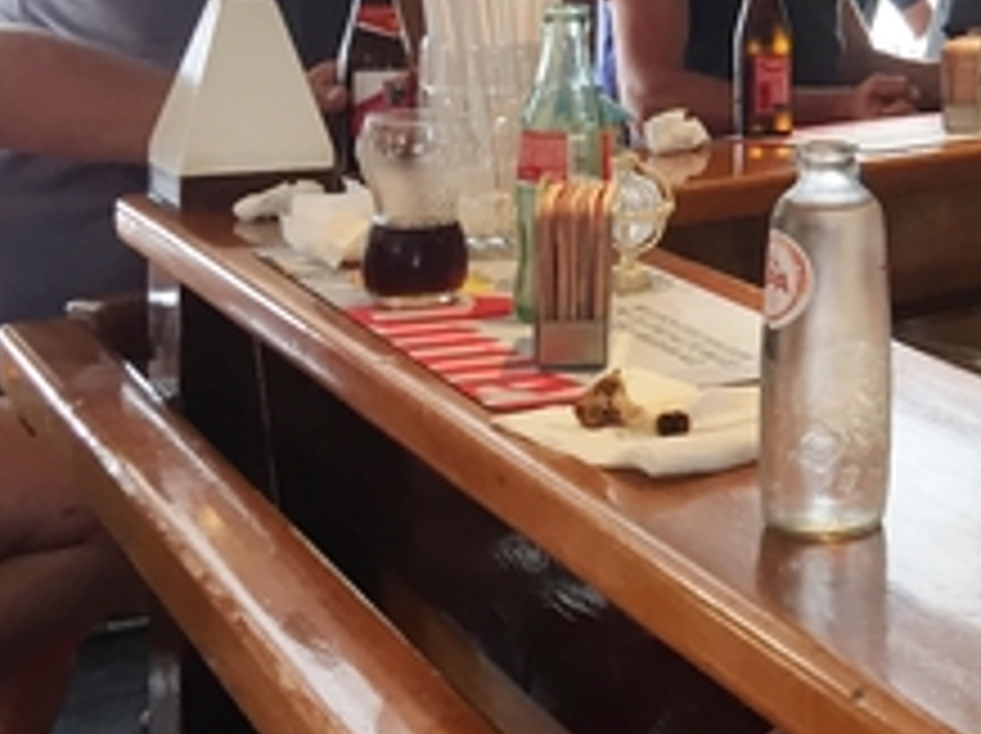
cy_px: 27
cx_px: 1323
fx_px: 2265
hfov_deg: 21.7
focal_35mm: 80
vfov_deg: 18.0
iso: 40
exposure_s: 1/33
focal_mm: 4.15
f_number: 2.2
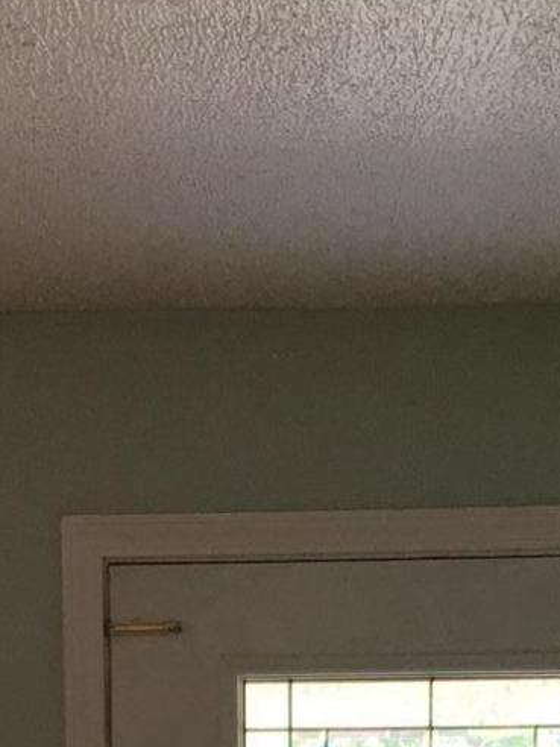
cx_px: 228
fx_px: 2545
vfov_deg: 14.2
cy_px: 1453
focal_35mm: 118
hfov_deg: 12.6
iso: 25
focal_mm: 4.15
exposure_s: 1/40
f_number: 2.2
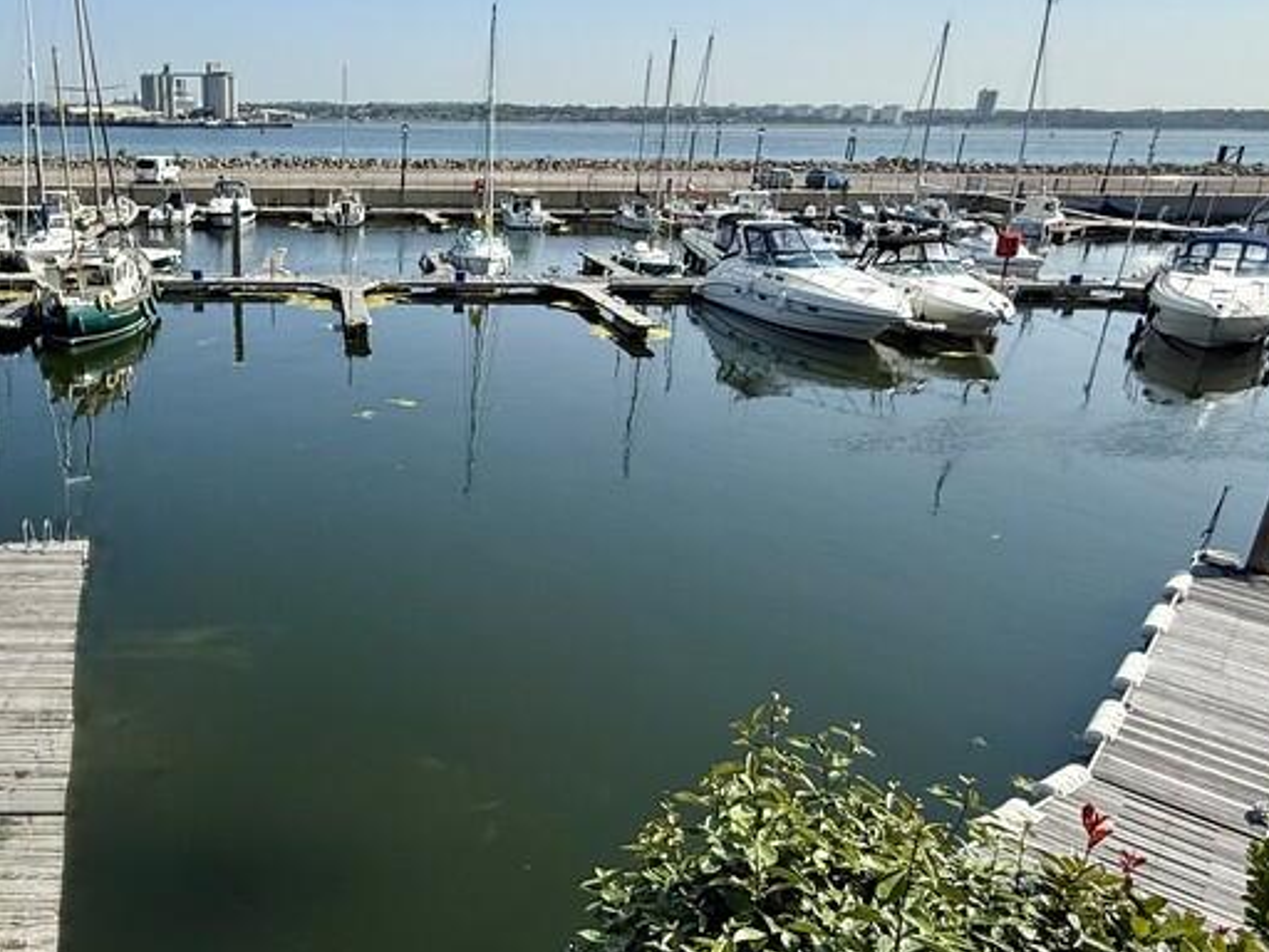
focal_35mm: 28
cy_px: 496
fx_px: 1026
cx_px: 352
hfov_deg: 60.7
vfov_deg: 49.7
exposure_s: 1/2320
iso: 64
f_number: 2.2
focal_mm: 2.22
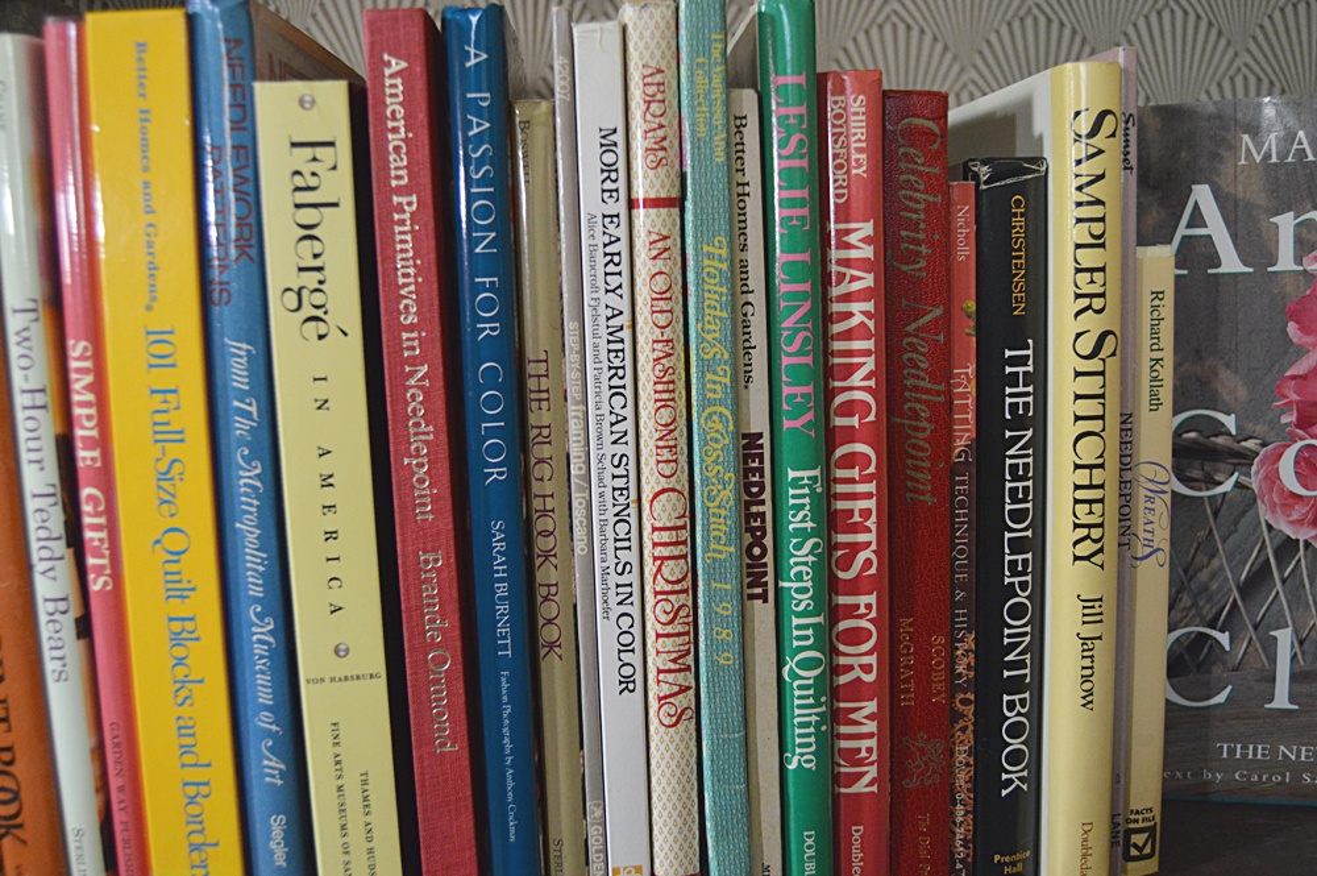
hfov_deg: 57.3
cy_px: 438
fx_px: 1206
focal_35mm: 33
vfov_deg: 39.9
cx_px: 658
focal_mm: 22
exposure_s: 1/60
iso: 1400
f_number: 3.5
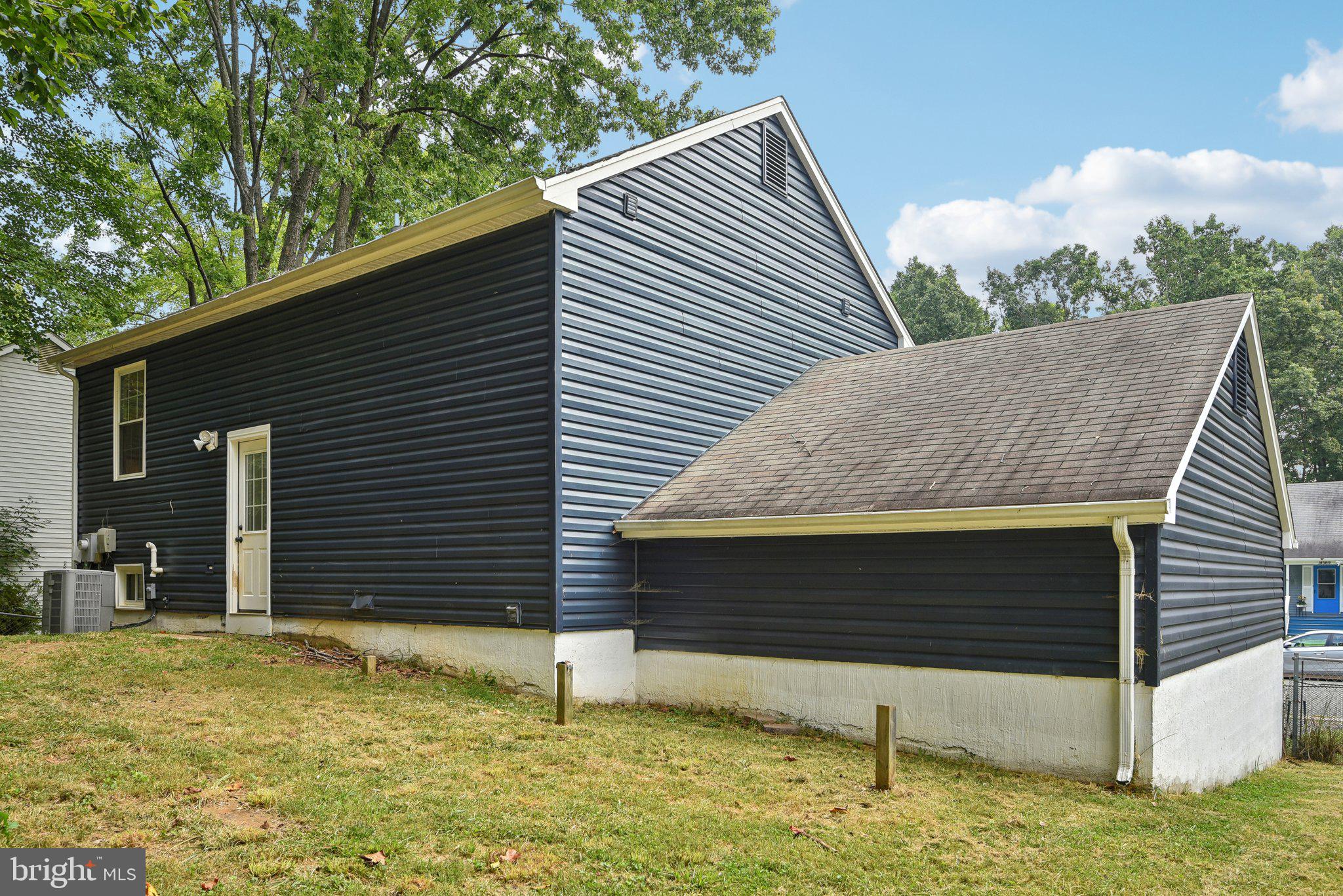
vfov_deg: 53.2
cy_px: 448
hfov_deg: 73.7
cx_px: 672
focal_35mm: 24
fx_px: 896
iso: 400
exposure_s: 1/80
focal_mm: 24
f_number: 8
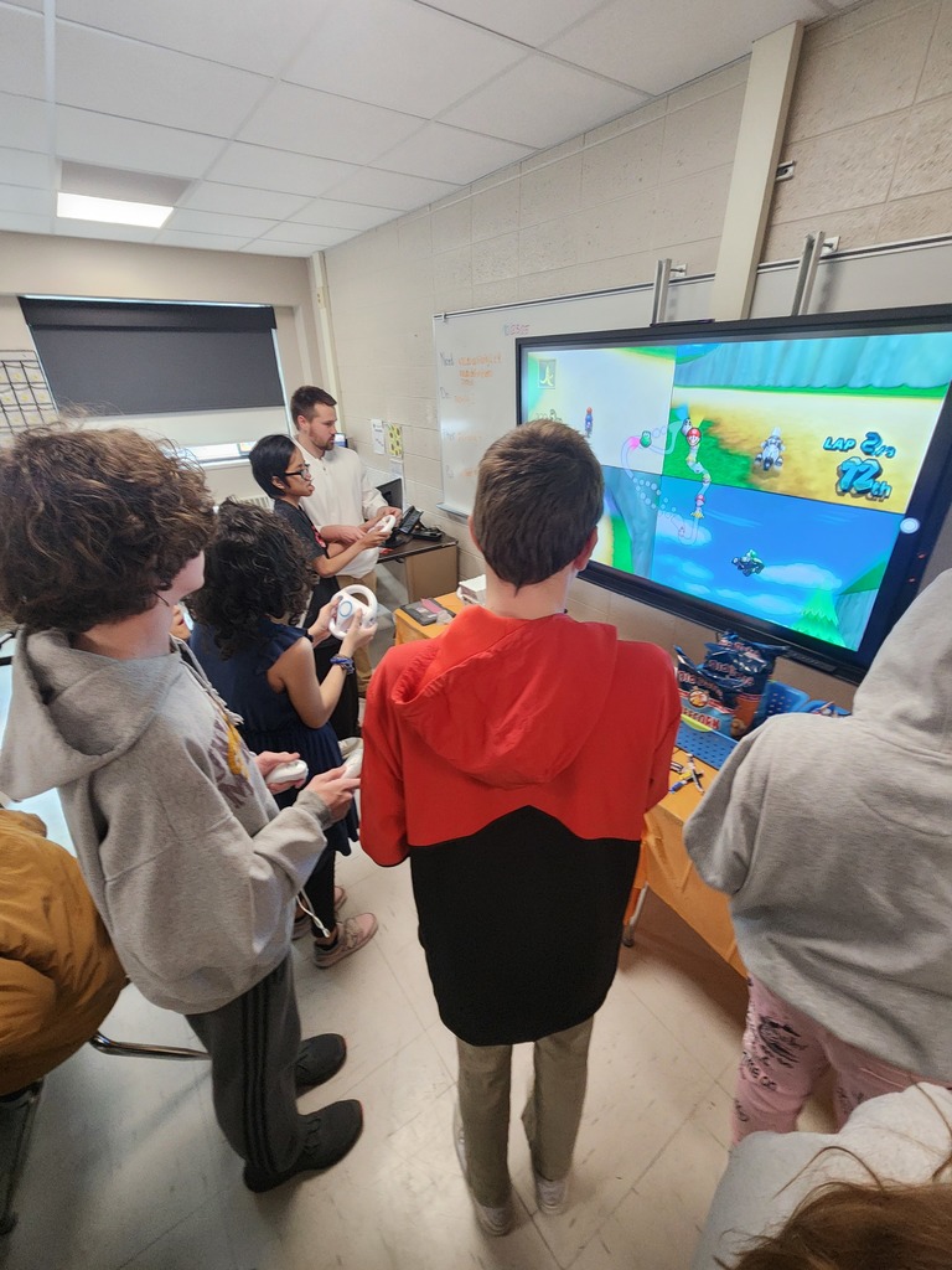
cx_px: 476
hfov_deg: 89.9
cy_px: 635
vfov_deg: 106.2
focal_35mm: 13
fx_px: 477
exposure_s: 1/40
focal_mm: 2.2
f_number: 2.2
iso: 400
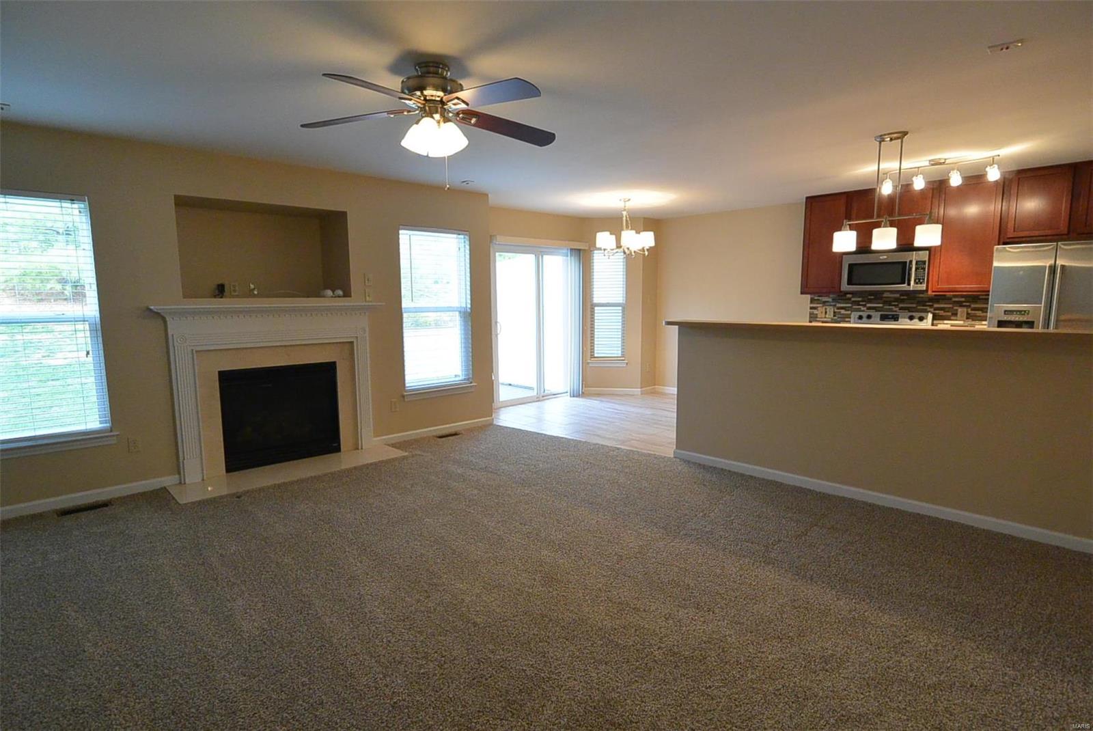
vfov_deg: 67.5
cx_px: 546
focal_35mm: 18
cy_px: 366
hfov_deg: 89.9
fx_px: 547
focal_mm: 6.7
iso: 720
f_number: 3.5
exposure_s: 1/60
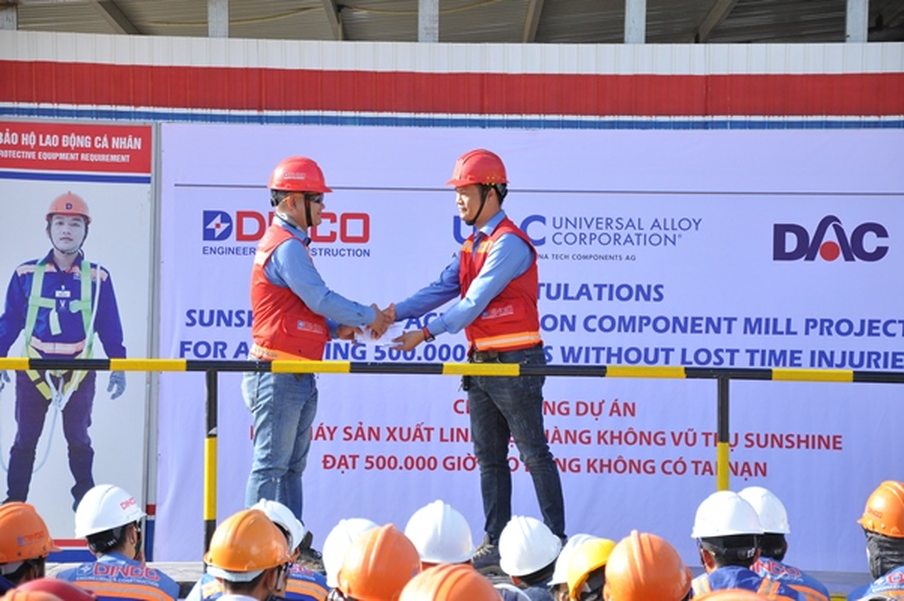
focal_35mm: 120
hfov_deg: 17.1
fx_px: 3010
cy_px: 300
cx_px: 452
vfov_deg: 11.4
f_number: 5.3
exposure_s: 1/1000
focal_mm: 80
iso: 1000
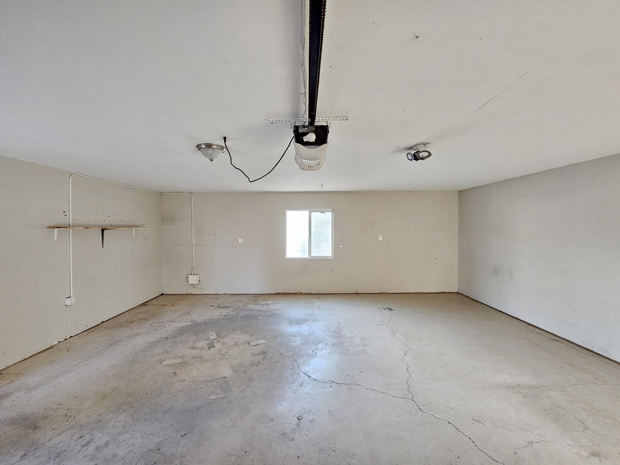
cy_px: 232
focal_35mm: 13
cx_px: 310
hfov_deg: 106.2
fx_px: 233
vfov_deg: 89.9
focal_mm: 2.2
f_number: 2.2
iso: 320
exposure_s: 1/35
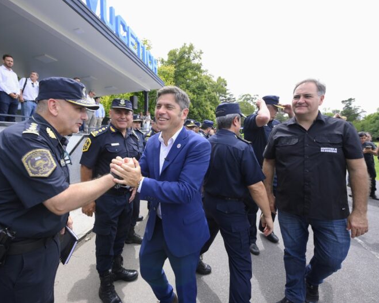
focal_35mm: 16
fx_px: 179
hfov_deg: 92.8
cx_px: 170
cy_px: 150
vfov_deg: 80.3
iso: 640
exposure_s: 1/1600
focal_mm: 14
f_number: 4.5
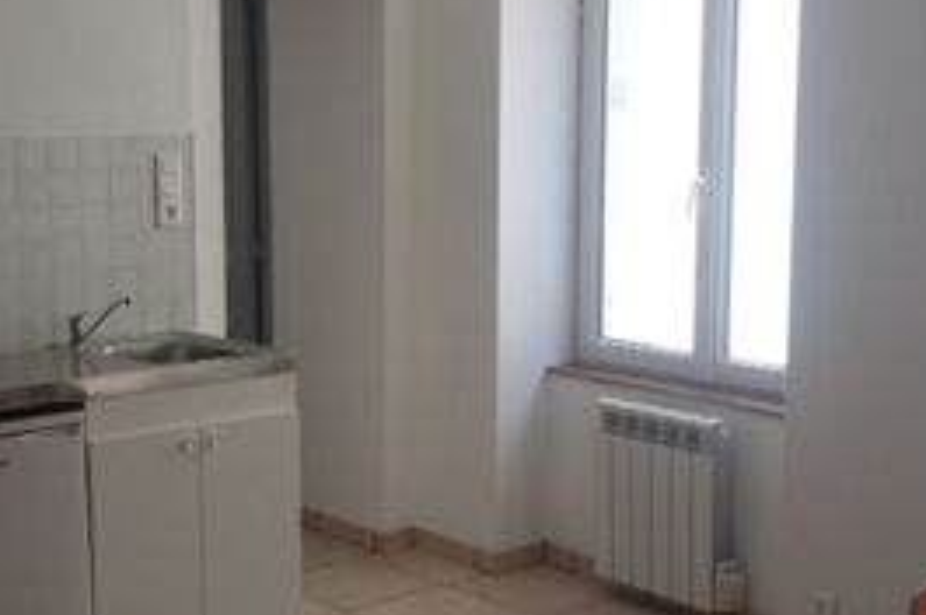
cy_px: 349
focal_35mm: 66
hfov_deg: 30.1
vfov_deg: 20.5
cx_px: 248
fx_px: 1696
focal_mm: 4.28
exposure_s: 1/120
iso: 64
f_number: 2.4
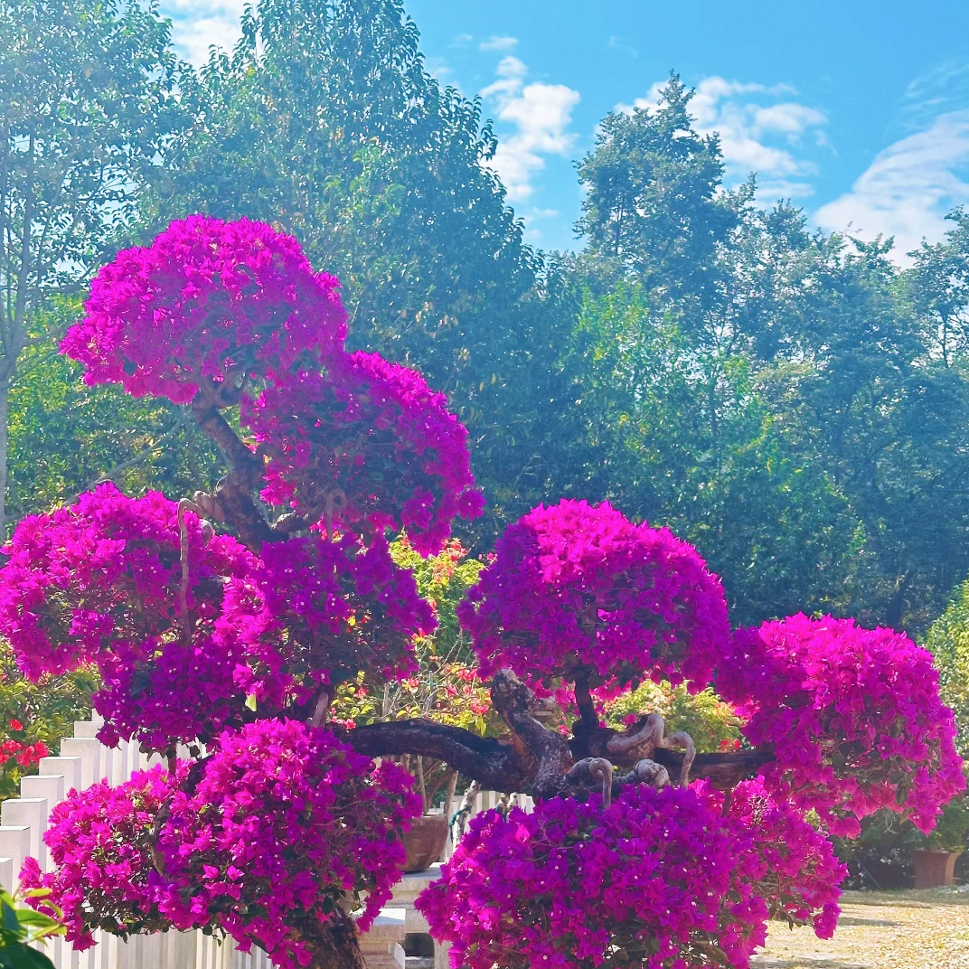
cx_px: 487
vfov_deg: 30.0
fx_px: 1805
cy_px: 581
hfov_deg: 30.0
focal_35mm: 57
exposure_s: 1/2252
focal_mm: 6.86
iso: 64
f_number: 1.78
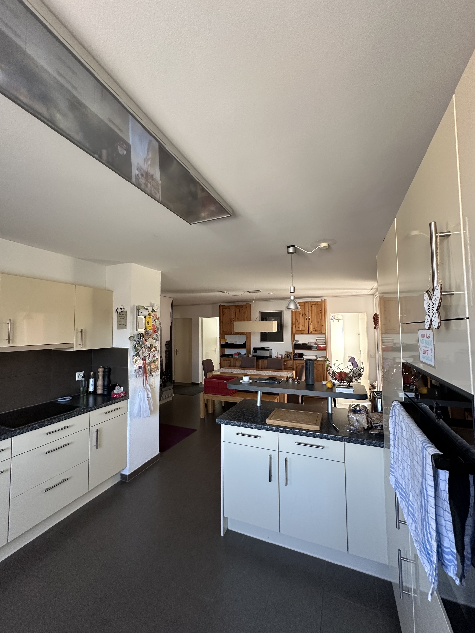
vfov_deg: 102.1
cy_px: 316
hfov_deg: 85.7
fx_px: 256
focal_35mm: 14
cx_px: 238
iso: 250
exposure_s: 1/99
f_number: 2.2
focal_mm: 2.22
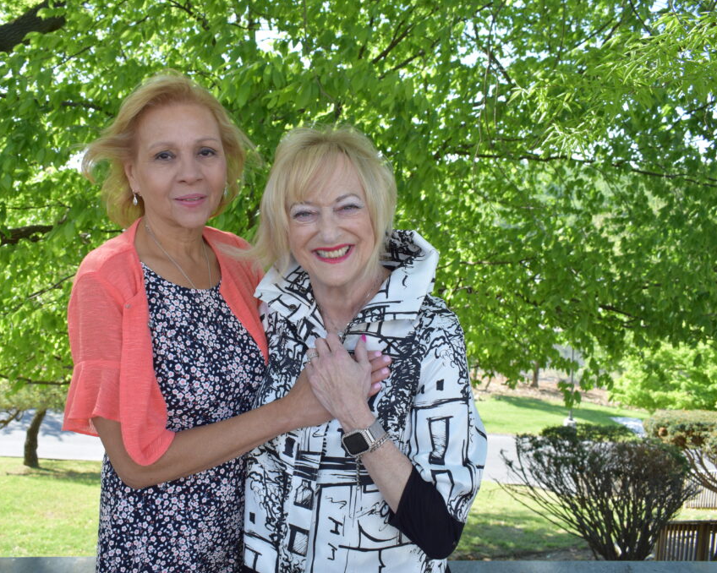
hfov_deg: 52.6
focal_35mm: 34
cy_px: 287
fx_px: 721
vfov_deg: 43.3
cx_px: 304
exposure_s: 1/250
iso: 320
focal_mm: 20
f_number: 8
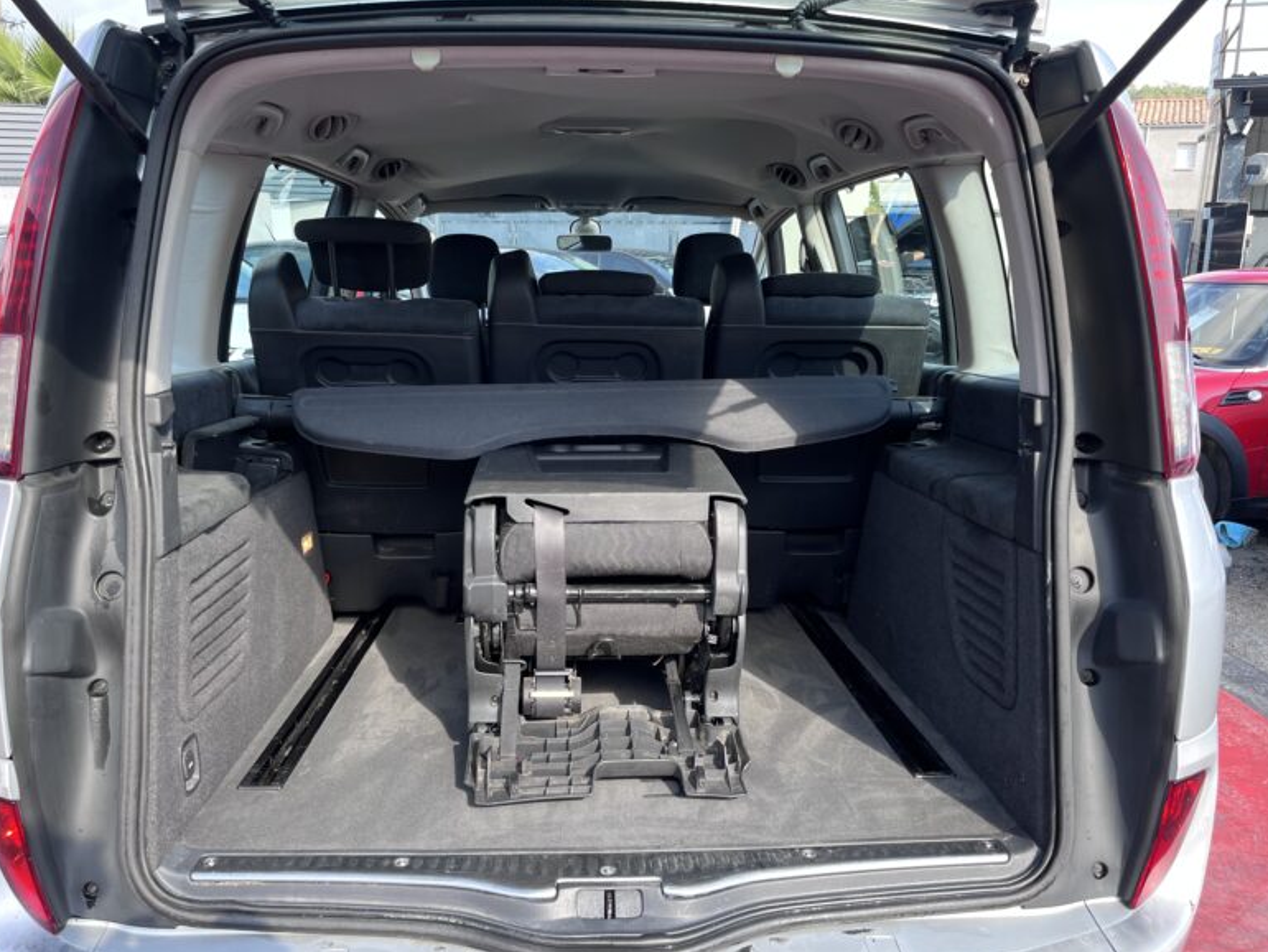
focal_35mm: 27
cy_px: 464
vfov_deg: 51.4
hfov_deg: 65.3
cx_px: 621
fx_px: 989
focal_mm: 5.1
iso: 40
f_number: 1.6
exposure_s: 1/238
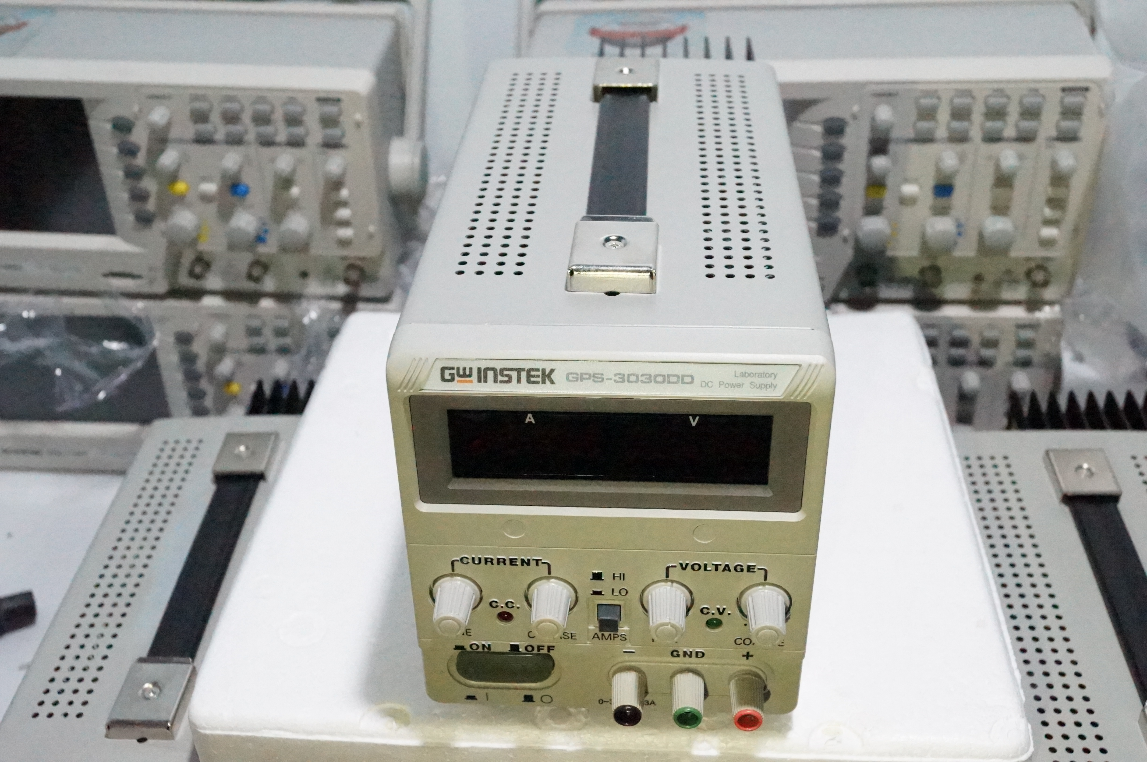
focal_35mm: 39
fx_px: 1241
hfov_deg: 49.6
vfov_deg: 34.1
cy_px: 381
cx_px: 574
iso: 12800
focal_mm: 26
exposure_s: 1/400
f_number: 6.3
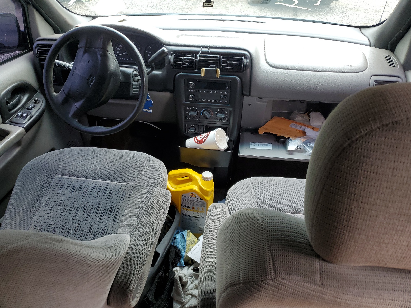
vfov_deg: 53.1
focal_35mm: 26
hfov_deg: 67.3
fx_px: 309
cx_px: 206
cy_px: 154
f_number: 1.5
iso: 50
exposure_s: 1/128
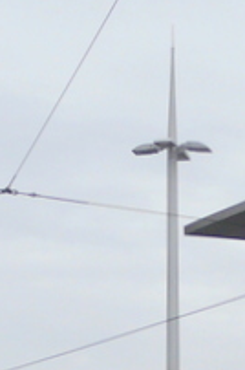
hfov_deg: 7.0
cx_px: 201
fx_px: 2008
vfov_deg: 10.1
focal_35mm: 196
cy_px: 603
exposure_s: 1/80
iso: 100
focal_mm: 6.3
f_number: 2.8
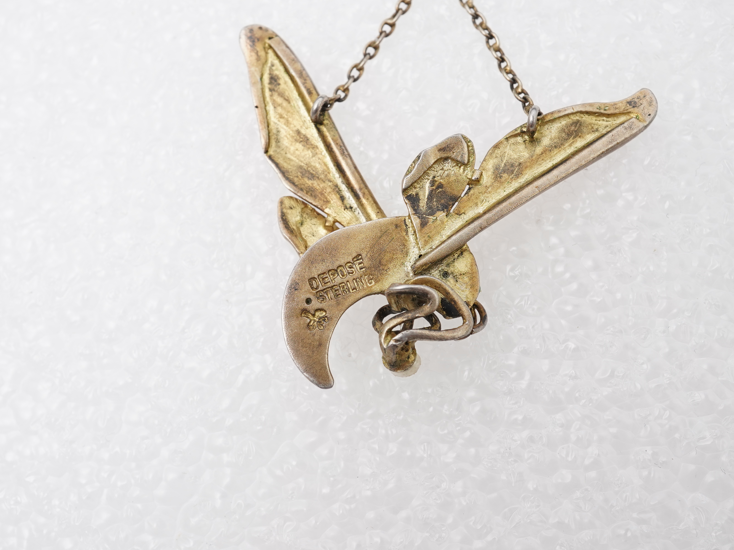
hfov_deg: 36.2
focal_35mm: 53
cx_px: 382
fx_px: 1124
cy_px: 273
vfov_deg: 27.5
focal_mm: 30
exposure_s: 1/125
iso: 500
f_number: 18
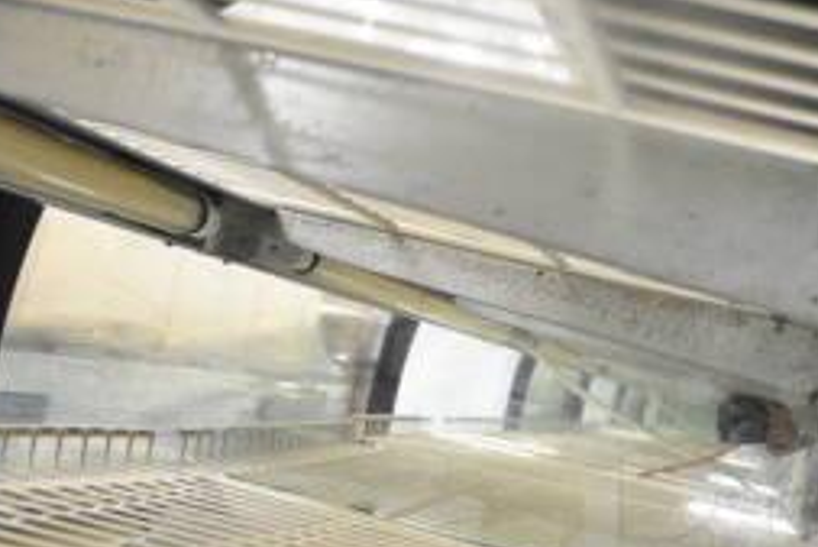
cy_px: 521
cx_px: 795
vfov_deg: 20.4
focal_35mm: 65
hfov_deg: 29.2
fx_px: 1478
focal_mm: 18
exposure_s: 1/30
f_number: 3.5
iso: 4000
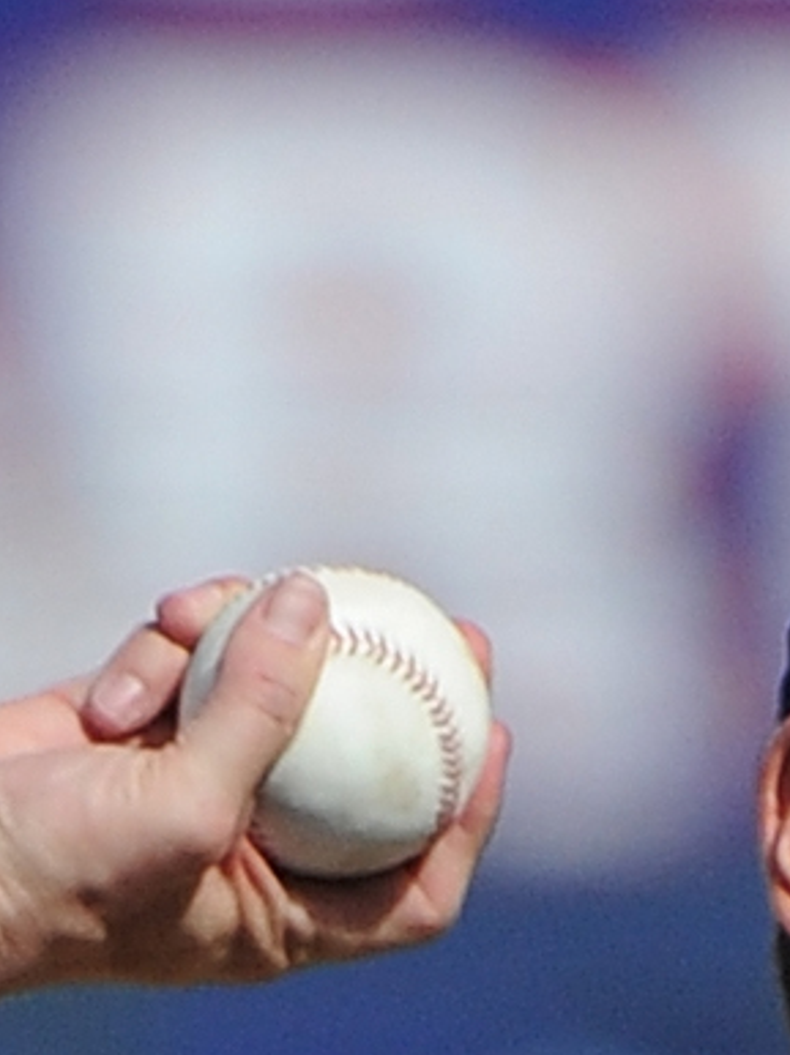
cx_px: 645
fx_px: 86575
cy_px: 3471
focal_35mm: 2842
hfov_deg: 0.5
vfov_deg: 0.7
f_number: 4
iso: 800
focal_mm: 380
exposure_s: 1/8000
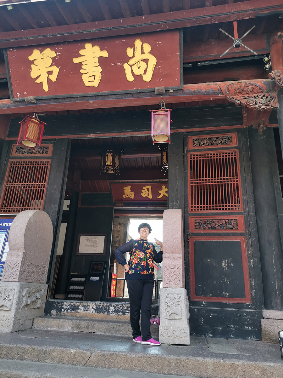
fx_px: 283
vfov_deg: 67.3
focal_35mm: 26
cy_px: 189
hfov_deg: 53.1
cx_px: 142
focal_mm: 4.75
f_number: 2.4
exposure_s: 1/135
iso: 50
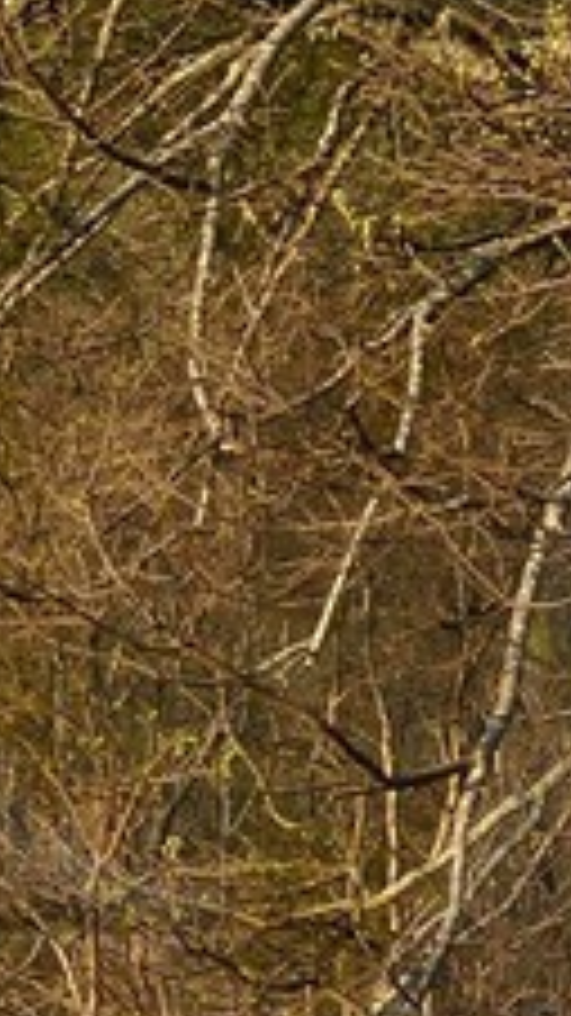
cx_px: -1079
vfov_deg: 7.6
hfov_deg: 4.2
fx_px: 7596
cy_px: 202
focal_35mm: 282
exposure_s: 1/250
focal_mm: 38
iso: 400
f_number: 10
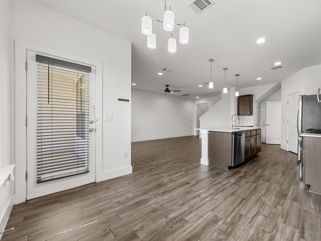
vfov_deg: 81.7
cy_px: 122
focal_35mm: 15
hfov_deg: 97.5
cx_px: 183
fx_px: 139
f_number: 11
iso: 800
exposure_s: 1/5
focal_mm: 13
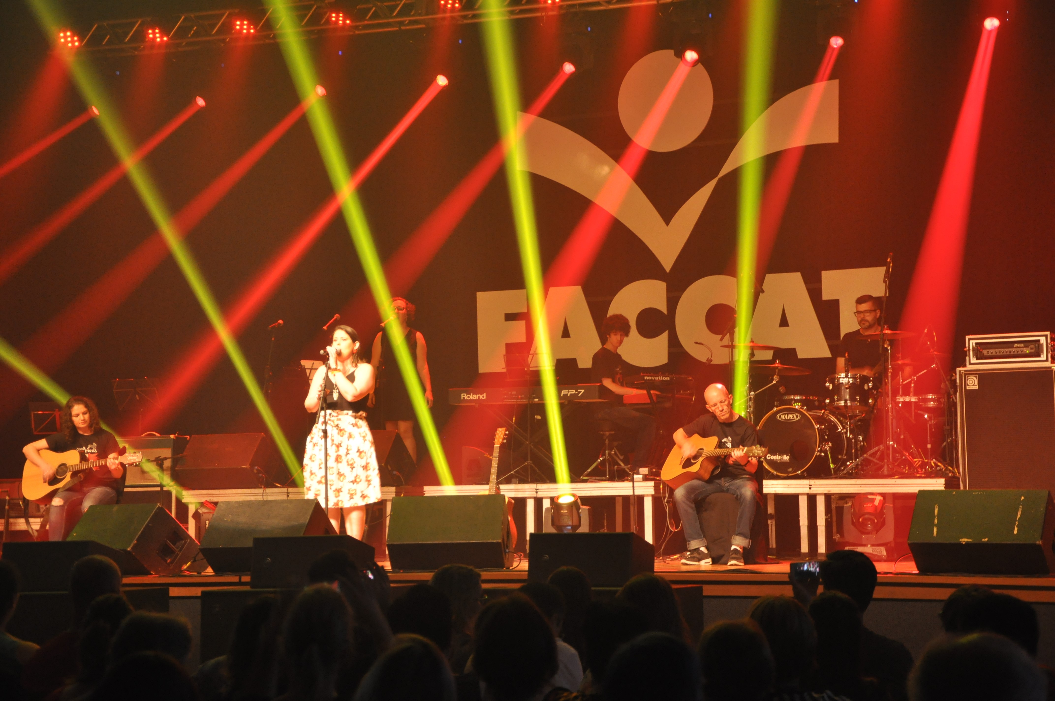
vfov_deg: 18.1
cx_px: 528
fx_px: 2195
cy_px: 350
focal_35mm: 75
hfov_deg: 27.0
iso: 800
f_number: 5
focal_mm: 50
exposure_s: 1/10
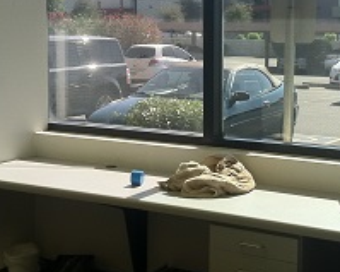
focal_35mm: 79
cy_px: 80
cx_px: 212
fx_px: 795
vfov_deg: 19.3
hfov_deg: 24.1
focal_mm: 3.85
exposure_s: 1/120
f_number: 2.8
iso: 80
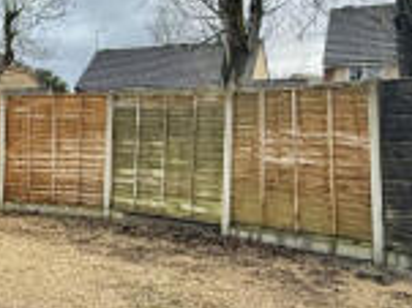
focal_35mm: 54
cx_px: -56
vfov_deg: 27.0
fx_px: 642
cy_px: 146
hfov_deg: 31.1
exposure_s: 1/486
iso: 50
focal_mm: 2.22
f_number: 2.2
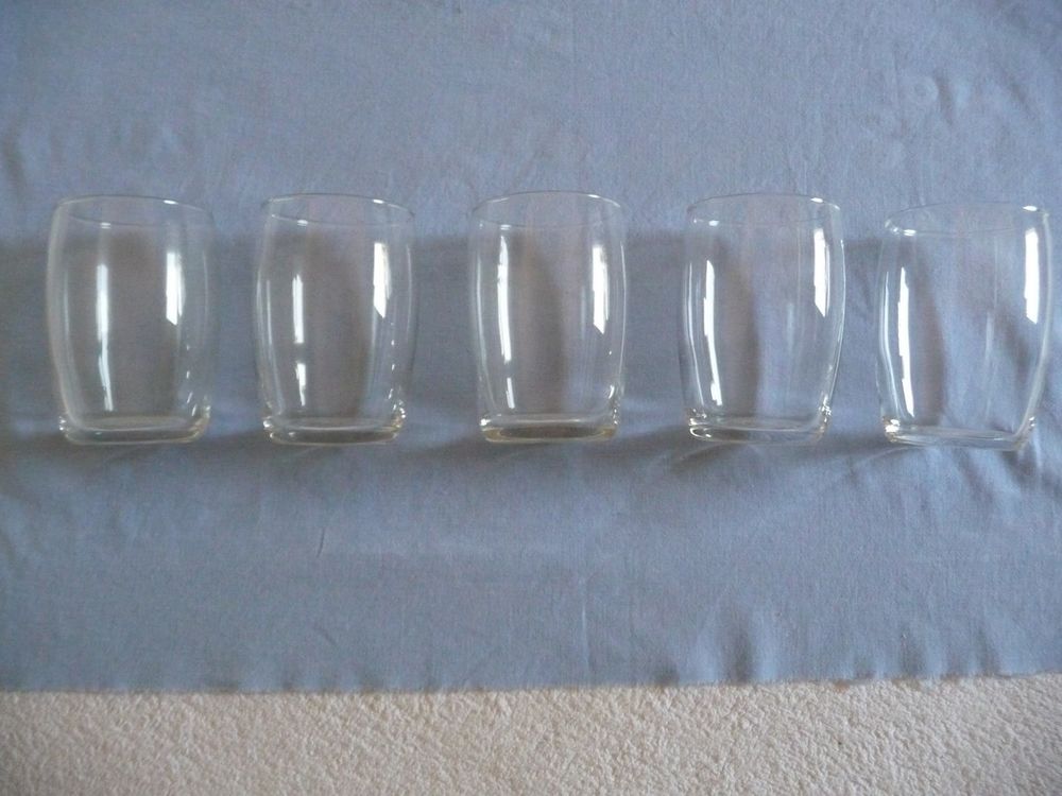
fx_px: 859
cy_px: 398
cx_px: 531
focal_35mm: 28
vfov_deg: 49.7
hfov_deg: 63.4
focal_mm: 4.7
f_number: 3.3
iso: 800
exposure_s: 1/50
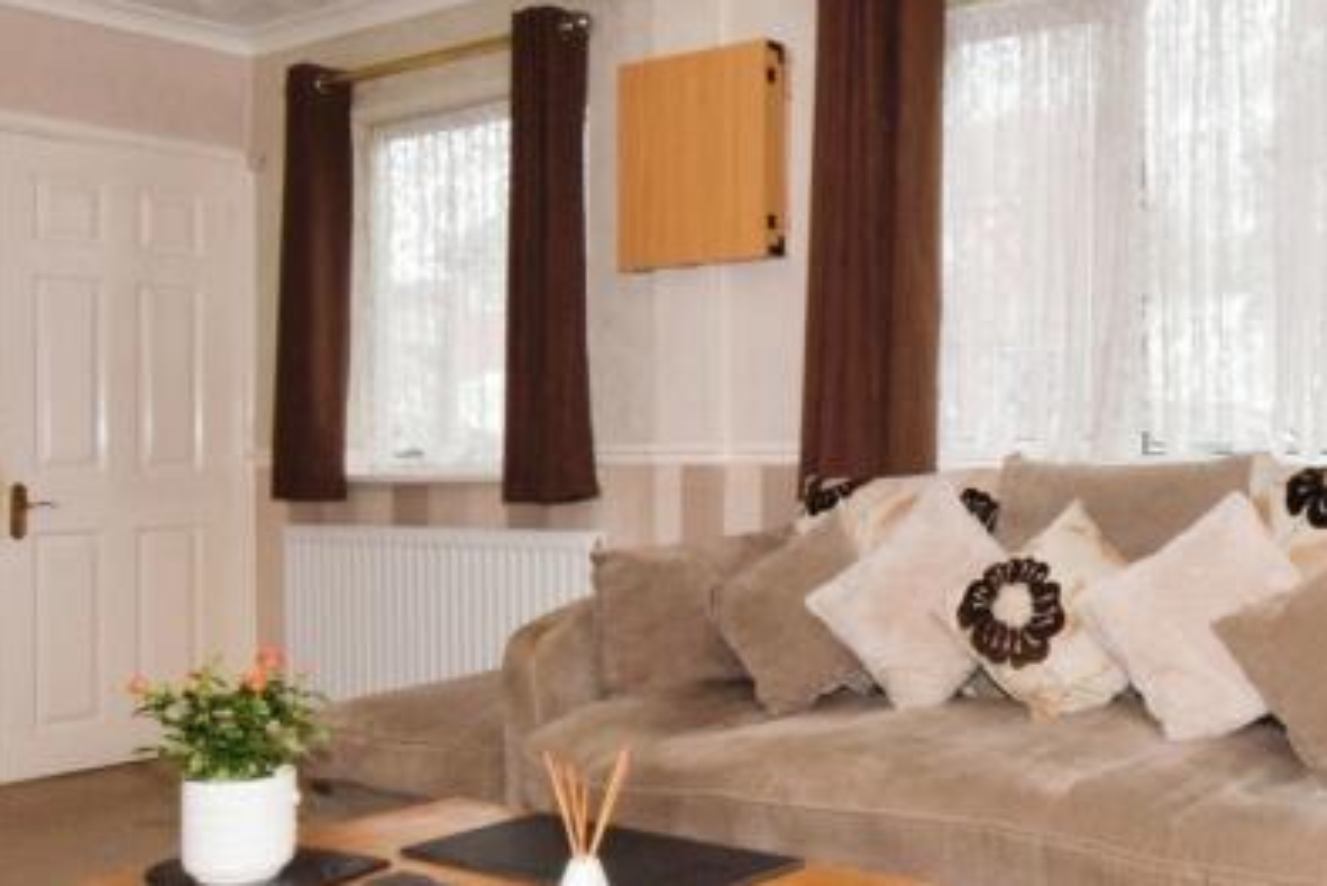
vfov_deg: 34.1
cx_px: 913
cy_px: 527
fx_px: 1438
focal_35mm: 39
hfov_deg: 48.5
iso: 1000
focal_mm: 10
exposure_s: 1/60
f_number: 20
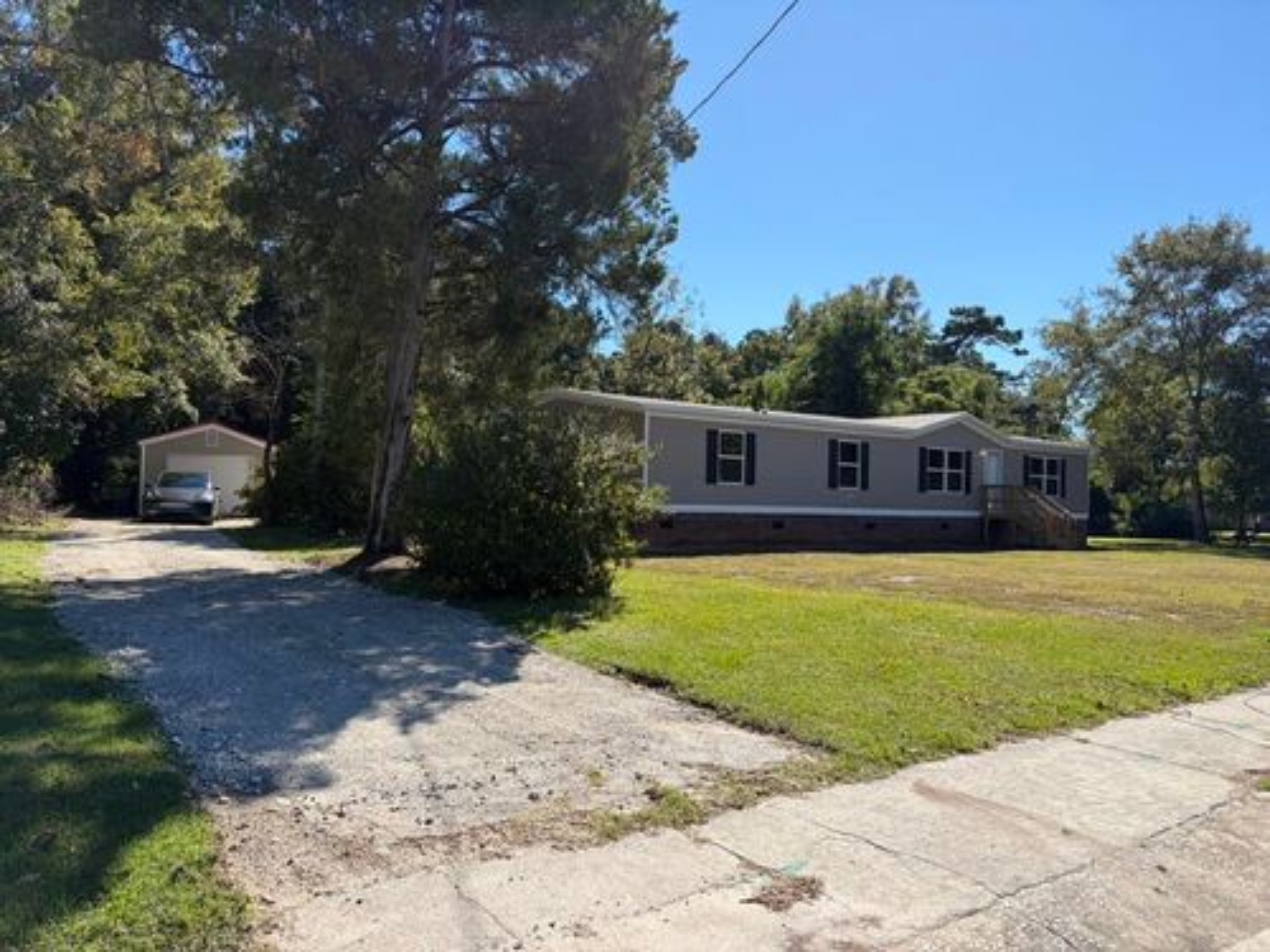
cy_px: 476
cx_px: 635
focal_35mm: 26
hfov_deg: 67.3
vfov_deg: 53.1
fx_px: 954
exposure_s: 1/2985
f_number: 1.6
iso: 50
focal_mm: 5.96
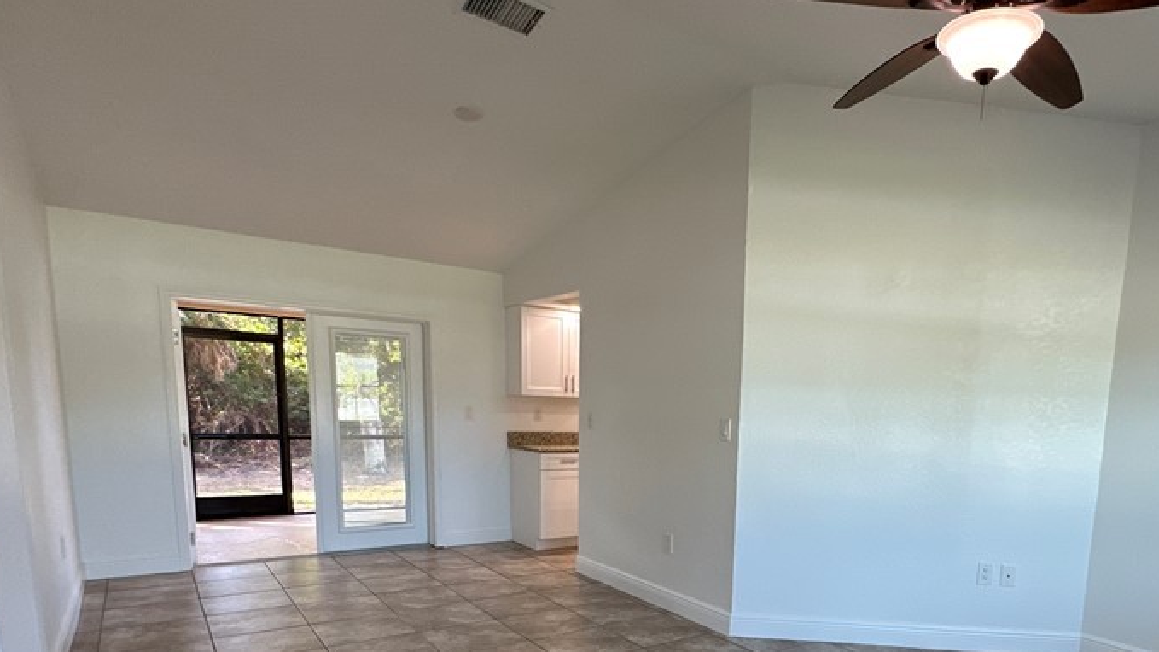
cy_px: 512
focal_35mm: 23
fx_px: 707
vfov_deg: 47.1
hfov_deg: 77.5
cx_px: 715
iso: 125
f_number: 2.2
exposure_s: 1/99
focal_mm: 2.22
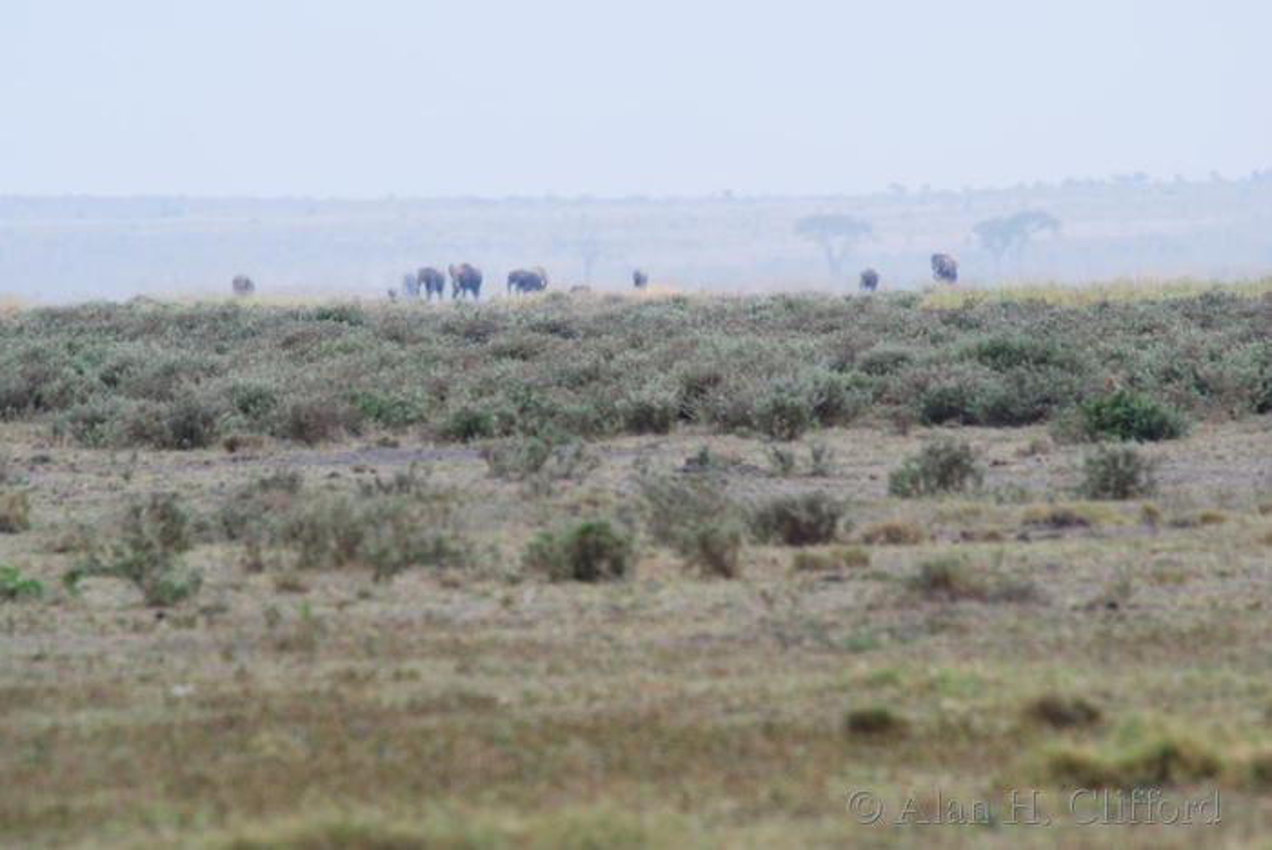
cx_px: 636
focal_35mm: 600
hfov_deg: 3.4
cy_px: 425
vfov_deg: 2.3
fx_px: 21217
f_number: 8
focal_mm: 400
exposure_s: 1/160
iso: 100
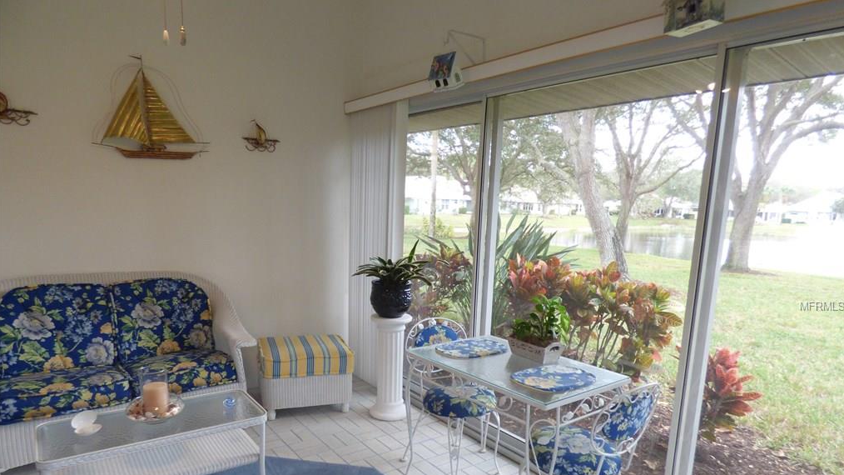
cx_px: 423
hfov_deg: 81.2
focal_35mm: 22
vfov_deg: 50.8
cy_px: 306
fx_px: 492
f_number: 2.8
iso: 320
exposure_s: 1/60
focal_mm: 3.58
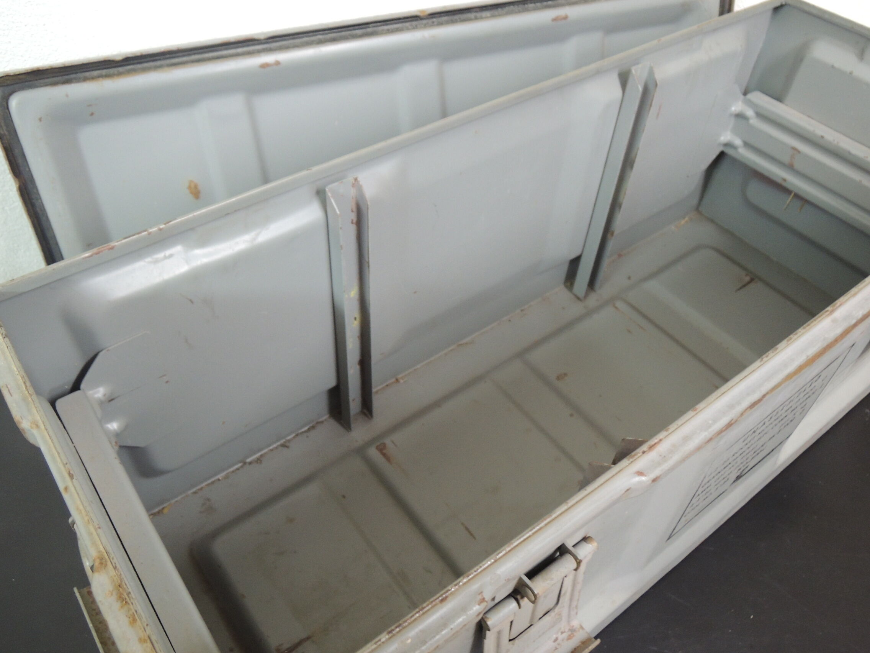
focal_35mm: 28
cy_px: 326
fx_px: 704
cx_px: 435
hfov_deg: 63.4
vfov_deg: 49.7
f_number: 2.8
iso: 400
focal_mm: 5
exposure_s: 1/10
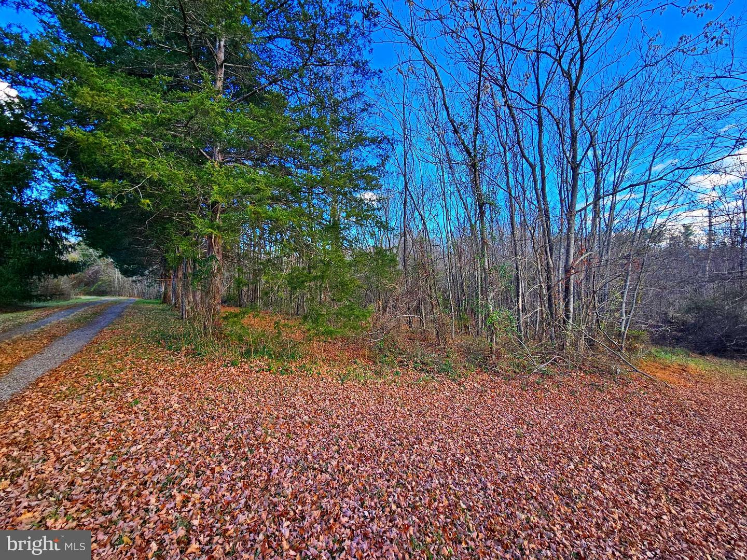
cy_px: 280
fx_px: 281
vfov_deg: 89.9
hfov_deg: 106.2
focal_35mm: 13
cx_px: 374
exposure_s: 1/230
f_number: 2.2
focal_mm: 2.2
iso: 50
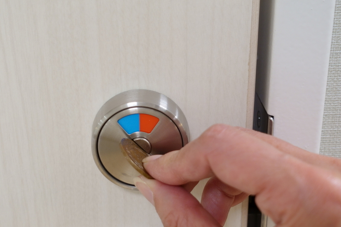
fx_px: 568
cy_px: 141
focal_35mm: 60
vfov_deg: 22.6
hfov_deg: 33.4
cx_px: 148
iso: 125
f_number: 2.8
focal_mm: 14.7
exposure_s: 1/50
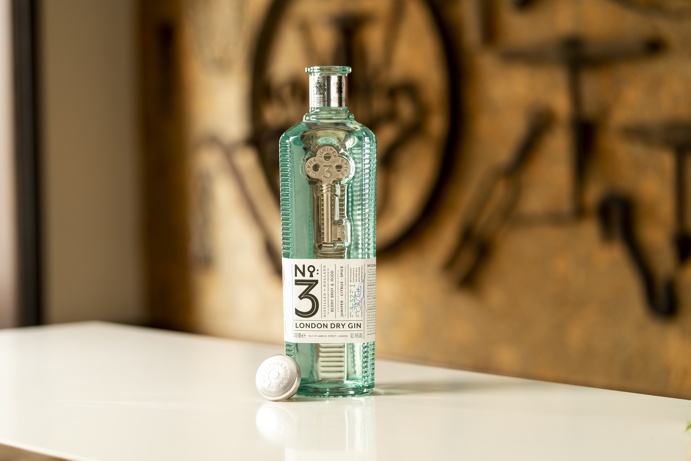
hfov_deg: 23.9
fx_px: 1632
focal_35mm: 85
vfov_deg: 16.1
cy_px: 230
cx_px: 346
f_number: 3.2
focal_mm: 85
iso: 80
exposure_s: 1/10
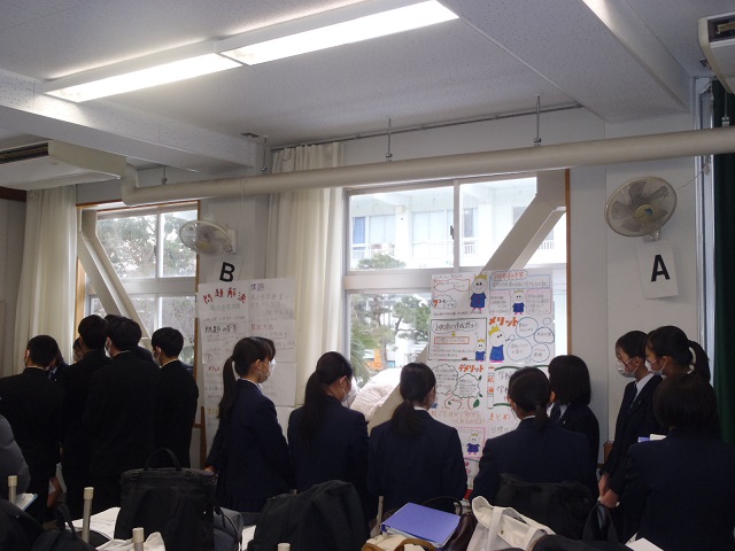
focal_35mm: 38
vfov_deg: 37.7
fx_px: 807
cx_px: 368
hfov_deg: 49.0
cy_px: 276
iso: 200
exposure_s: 1/40
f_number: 4.6
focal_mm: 6.83
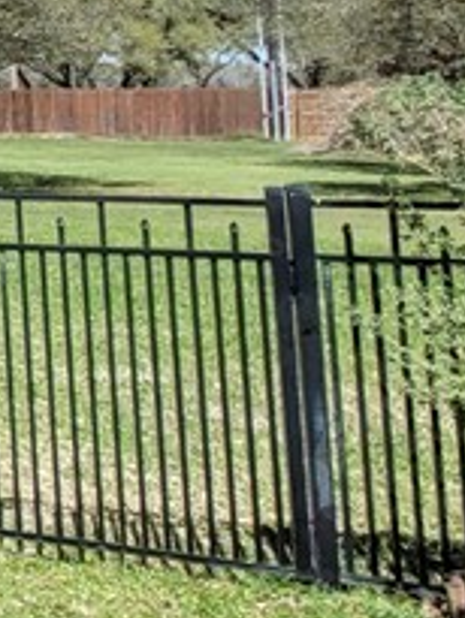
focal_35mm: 65
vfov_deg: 28.0
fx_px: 1163
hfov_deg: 11.5
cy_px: -3
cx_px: -930
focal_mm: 2.2
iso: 64
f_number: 2.2
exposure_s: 1/1336
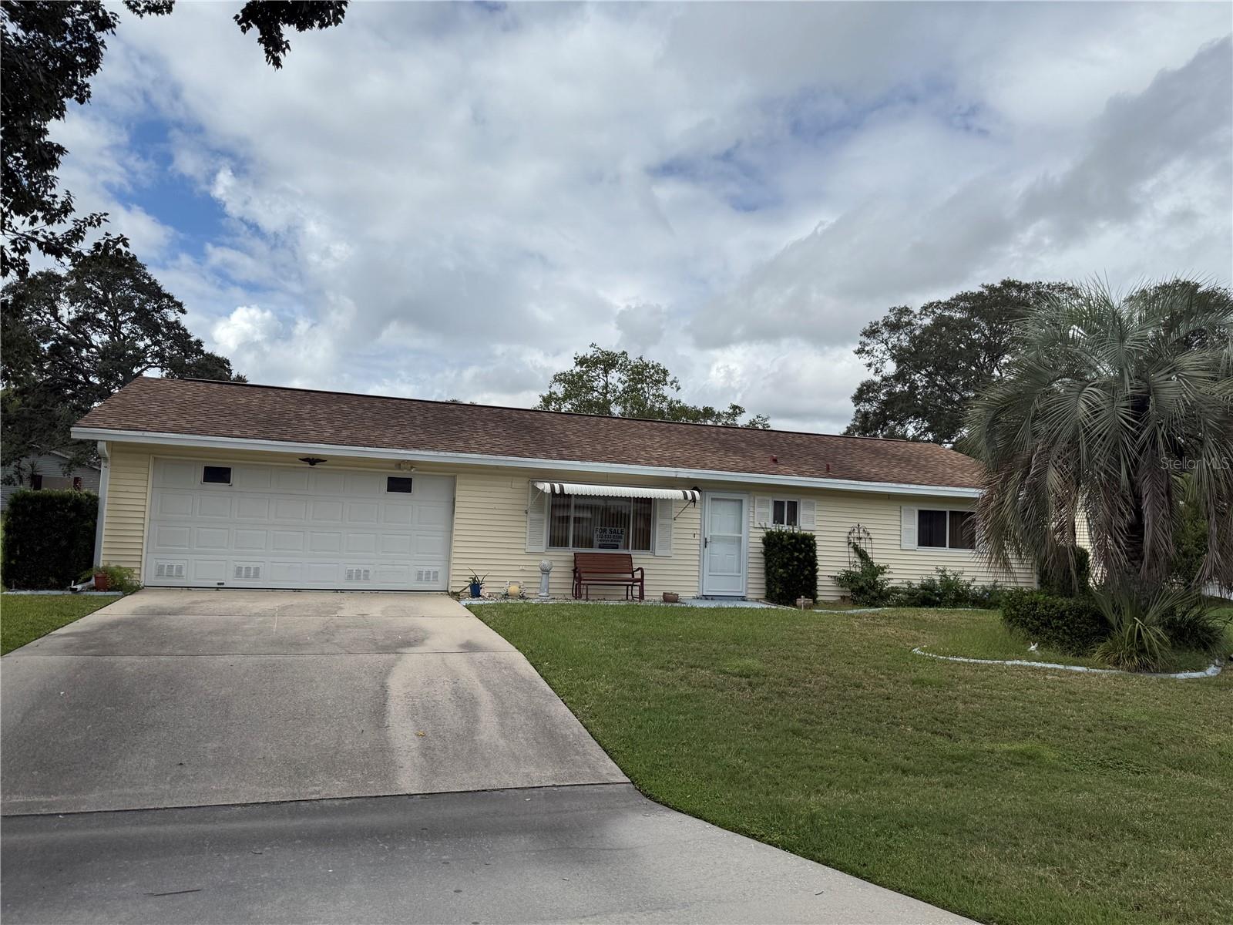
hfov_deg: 71.6
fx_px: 855
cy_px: 462
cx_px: 616
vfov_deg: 56.8
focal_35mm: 24
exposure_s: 1/7353
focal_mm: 6.76
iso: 80
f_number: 1.78
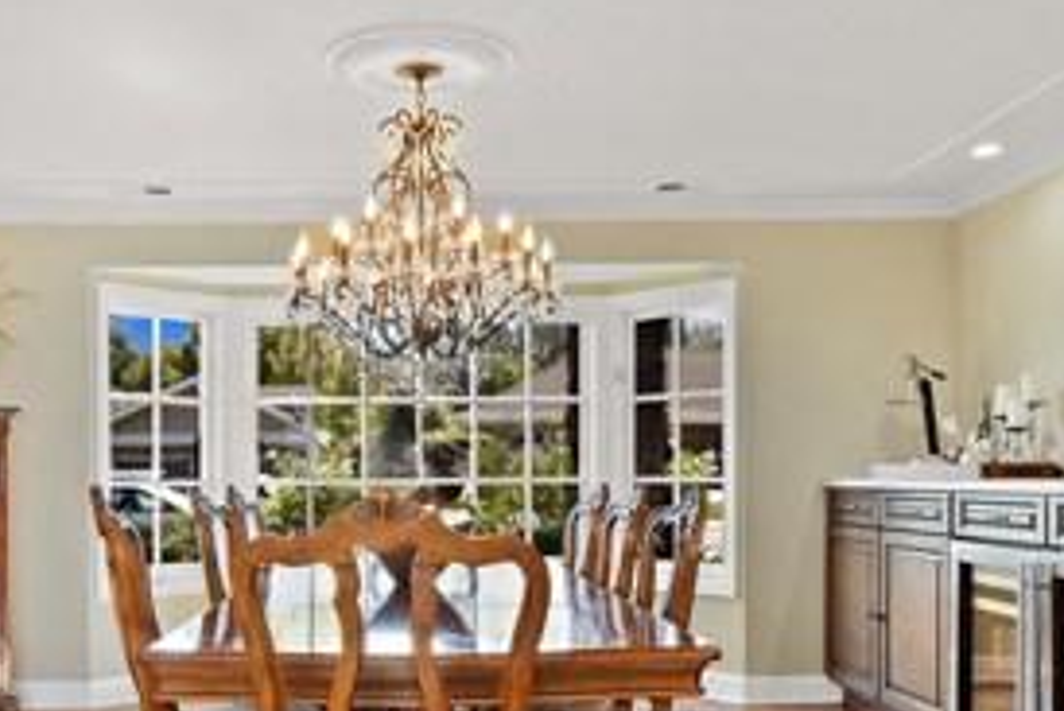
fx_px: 1035
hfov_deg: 53.7
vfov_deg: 37.1
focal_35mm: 35
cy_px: 525
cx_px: 388
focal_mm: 10
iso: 1000
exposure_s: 1/20
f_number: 8
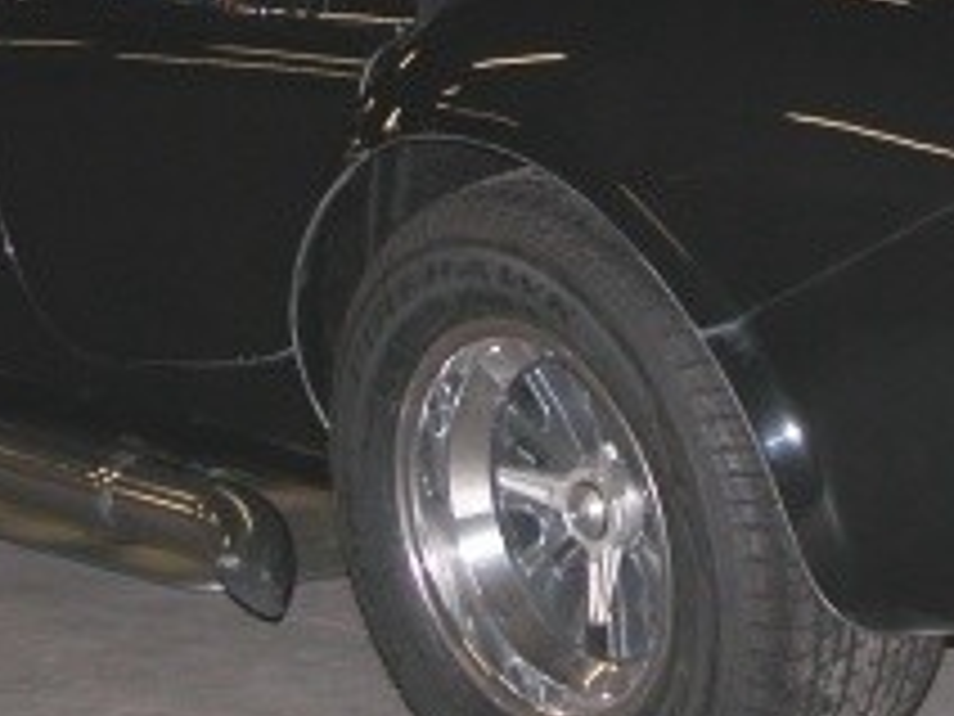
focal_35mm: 139
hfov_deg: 14.1
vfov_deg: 10.6
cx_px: 738
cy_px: 167
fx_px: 3831
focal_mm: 11.6
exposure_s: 1/60
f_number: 3
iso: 200
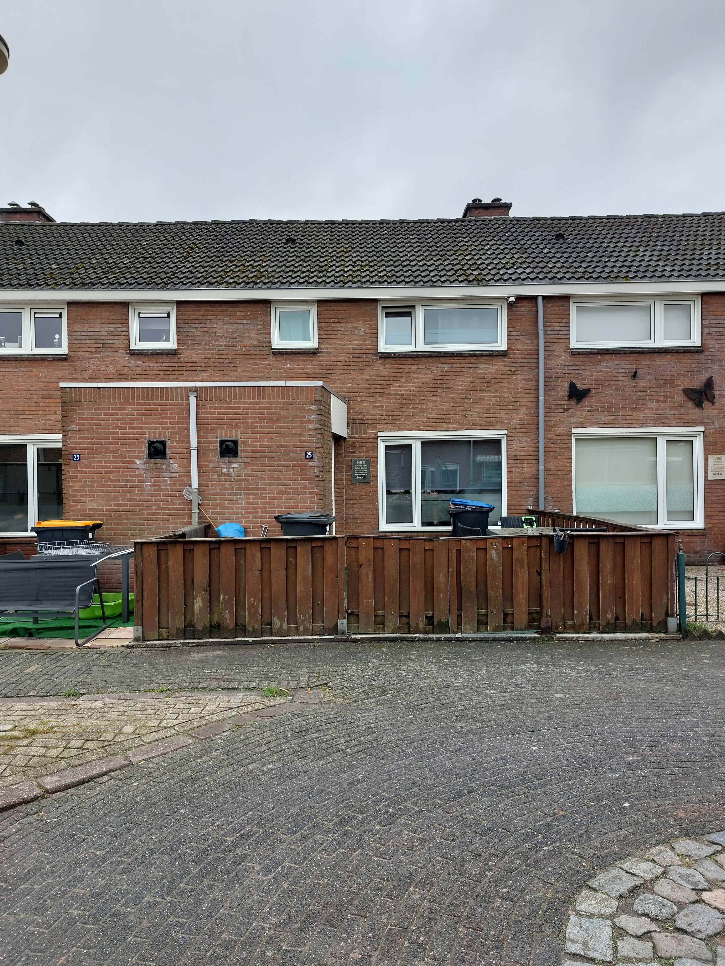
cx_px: 362
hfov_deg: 54.9
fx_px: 698
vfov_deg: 69.4
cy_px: 483
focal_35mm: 25
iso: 25
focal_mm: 5.23
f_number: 1.8
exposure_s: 1/235
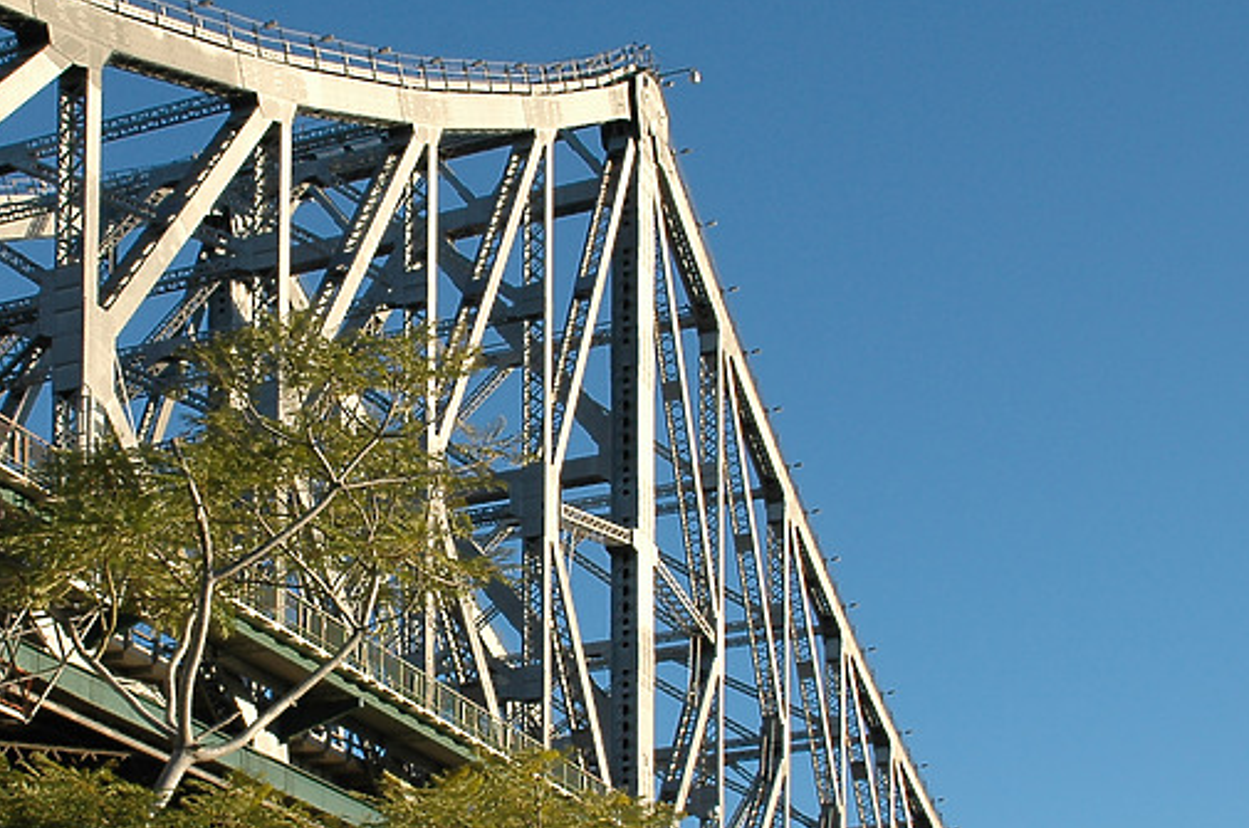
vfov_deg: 20.3
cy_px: 447
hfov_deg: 29.8
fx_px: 2317
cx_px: 354
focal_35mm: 67
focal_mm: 25
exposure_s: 1/250
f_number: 8
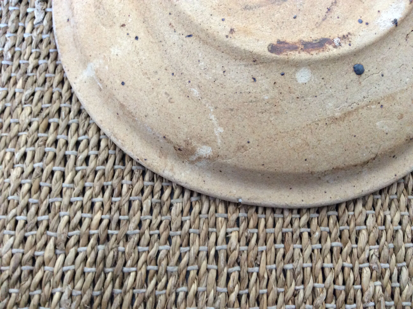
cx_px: 206
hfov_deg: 56.9
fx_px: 381
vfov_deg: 44.1
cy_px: 154
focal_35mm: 32
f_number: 2.4
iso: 200
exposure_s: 1/25
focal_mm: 3.3
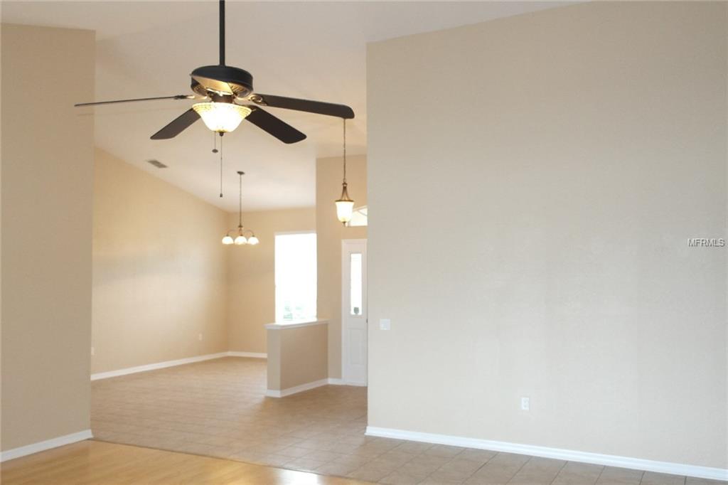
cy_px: 242
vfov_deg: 43.6
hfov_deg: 61.9
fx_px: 606
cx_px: 364
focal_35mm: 30
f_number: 3.5
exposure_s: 1/40
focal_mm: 20
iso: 400
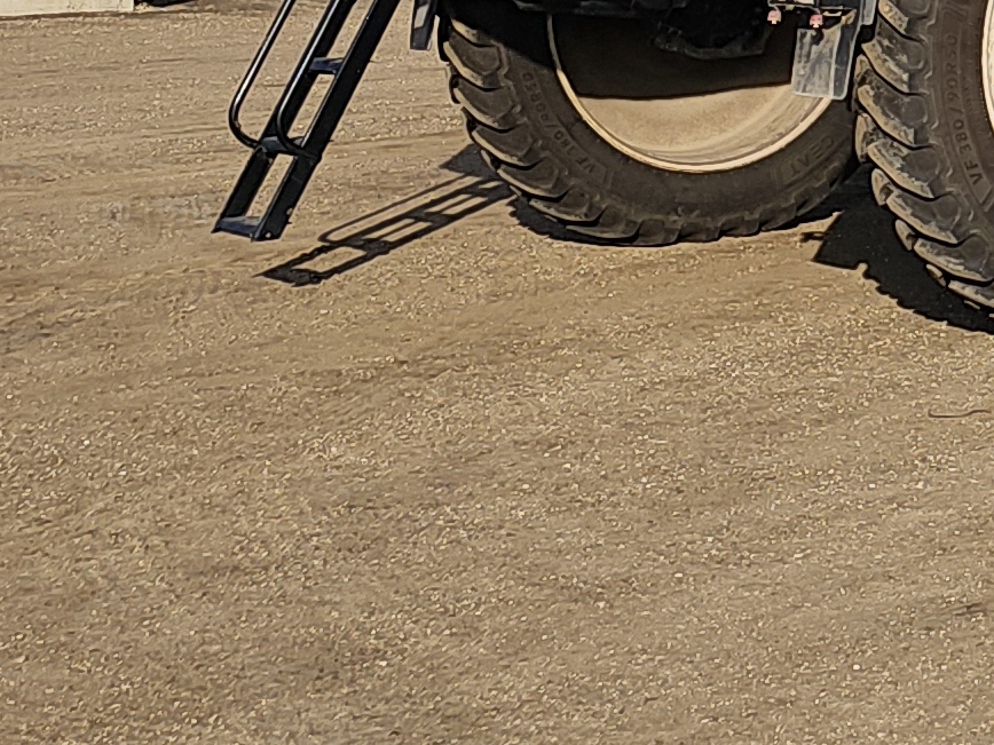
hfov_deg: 16.5
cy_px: -109
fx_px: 3044
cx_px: 1599
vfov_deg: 13.6
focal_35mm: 106
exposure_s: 1/861
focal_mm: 6.3
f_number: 1.7
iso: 10
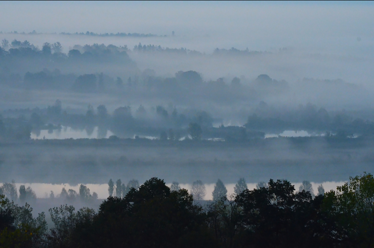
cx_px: 187
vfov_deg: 7.9
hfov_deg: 11.8
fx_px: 1804
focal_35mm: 174
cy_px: 124
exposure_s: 1/30
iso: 3200
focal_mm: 116
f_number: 11
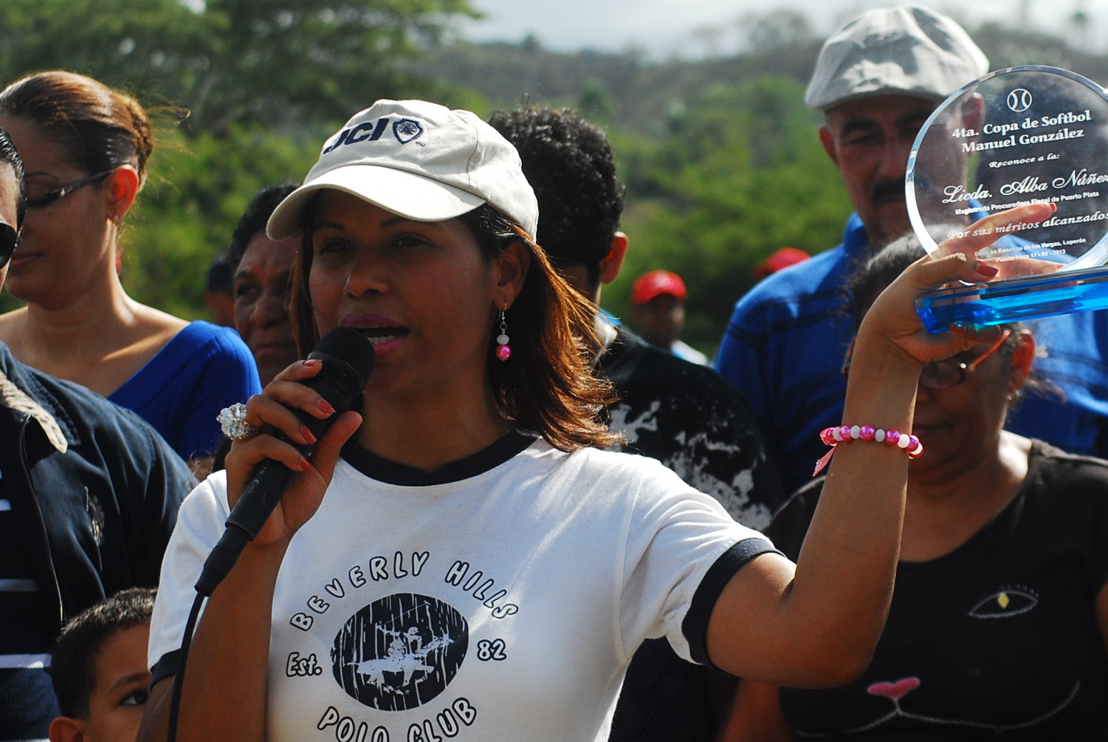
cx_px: 642
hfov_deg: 12.8
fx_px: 4919
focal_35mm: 160
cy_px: 397
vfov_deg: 8.6
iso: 400
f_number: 8
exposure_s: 1/800
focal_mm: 85
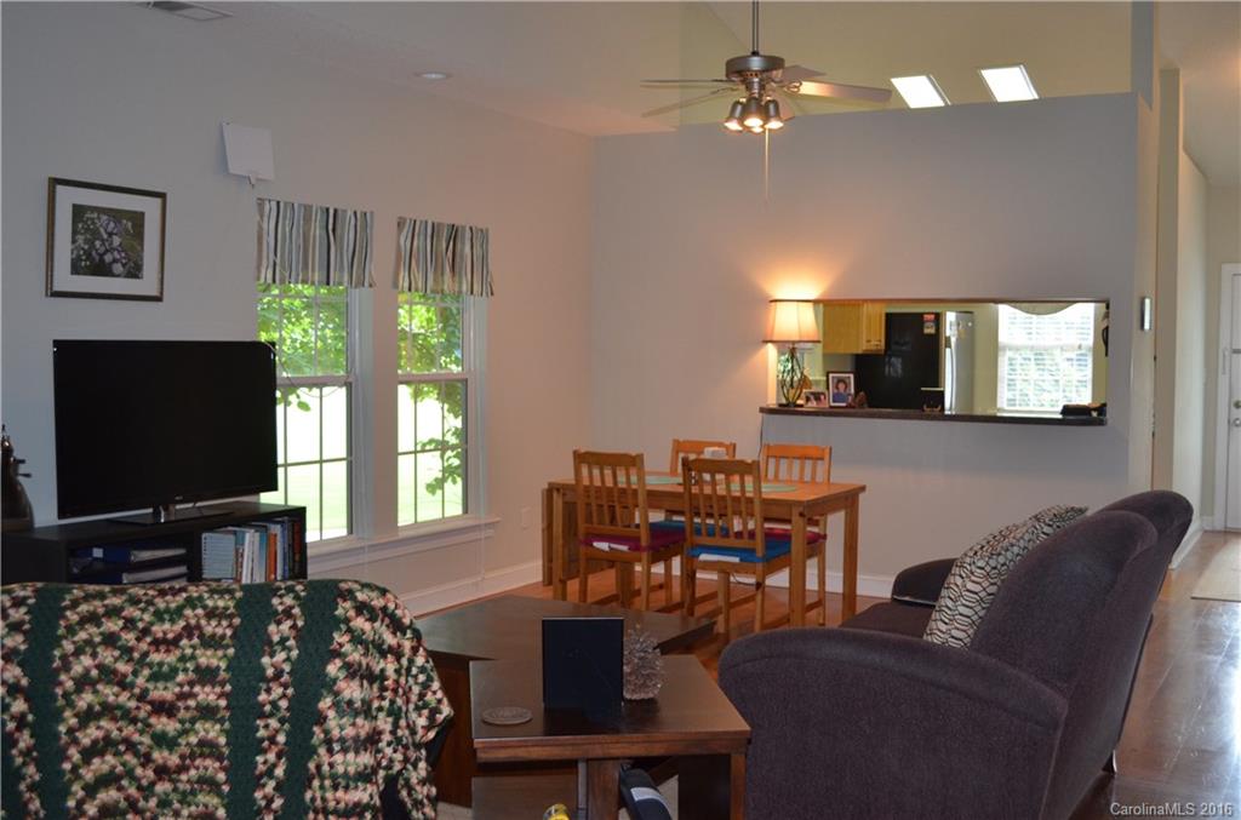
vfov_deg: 36.7
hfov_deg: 53.3
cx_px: 620
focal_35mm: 36
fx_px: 1238
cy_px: 410
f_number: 4
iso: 1000
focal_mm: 24
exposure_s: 1/60
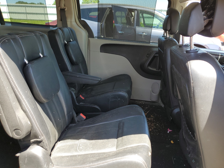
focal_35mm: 29
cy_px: 89
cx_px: 115
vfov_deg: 48.2
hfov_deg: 61.6
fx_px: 188
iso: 50
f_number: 1.5
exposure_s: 1/172
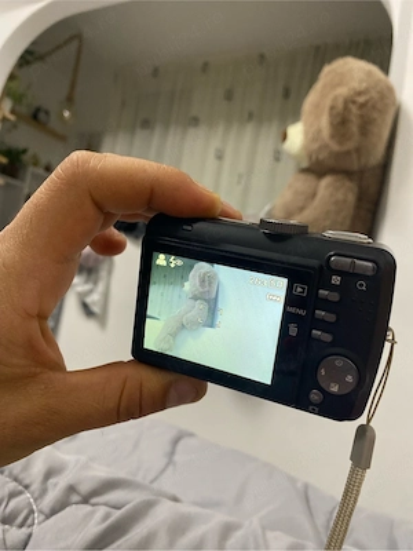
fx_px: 414
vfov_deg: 67.3
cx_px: 206
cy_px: 276
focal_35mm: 26
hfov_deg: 53.1
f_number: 1.8
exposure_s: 1/50
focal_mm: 4.25
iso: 320
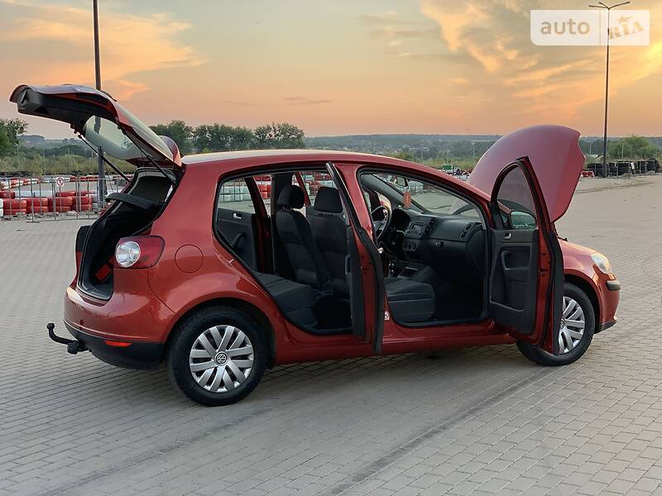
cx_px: 331
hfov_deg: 36.8
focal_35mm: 52
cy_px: 248
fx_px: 994
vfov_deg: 28.0
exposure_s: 1/122
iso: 64
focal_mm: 6
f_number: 2.4
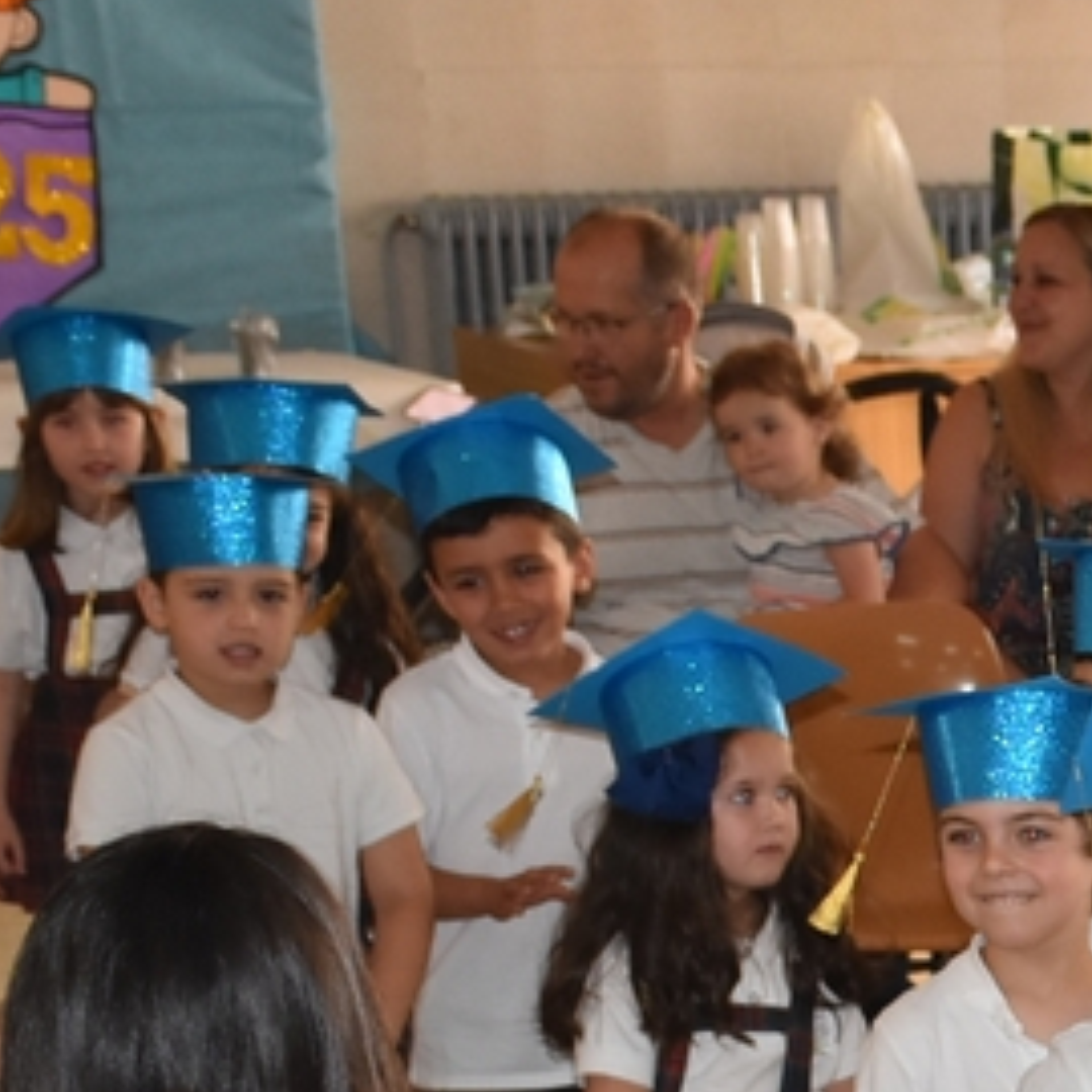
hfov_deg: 8.6
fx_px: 6888
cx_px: 2184
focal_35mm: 193
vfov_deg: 8.9
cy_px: 1496
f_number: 4.2
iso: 800
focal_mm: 34
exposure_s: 1/80
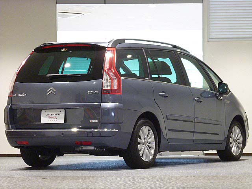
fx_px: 874
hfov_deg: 16.4
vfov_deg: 12.3
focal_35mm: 120
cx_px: 126
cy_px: 94
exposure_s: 1/8
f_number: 6.4
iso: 400
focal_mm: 21.5
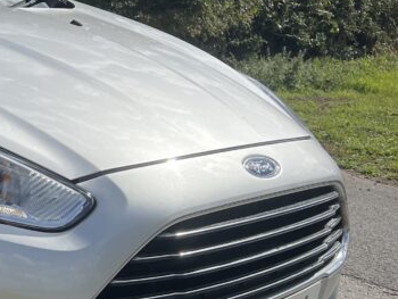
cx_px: -143
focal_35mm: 76
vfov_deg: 19.4
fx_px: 874
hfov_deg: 22.5
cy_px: 151
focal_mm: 5.7
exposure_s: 1/5319
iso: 50
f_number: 1.5
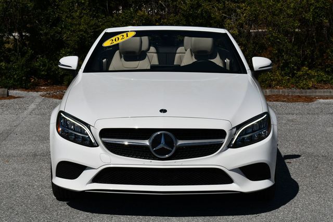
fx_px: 852
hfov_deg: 22.1
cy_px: 111
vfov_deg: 14.9
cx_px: 166
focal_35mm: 92
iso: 100
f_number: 11
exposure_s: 1/500
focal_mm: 46
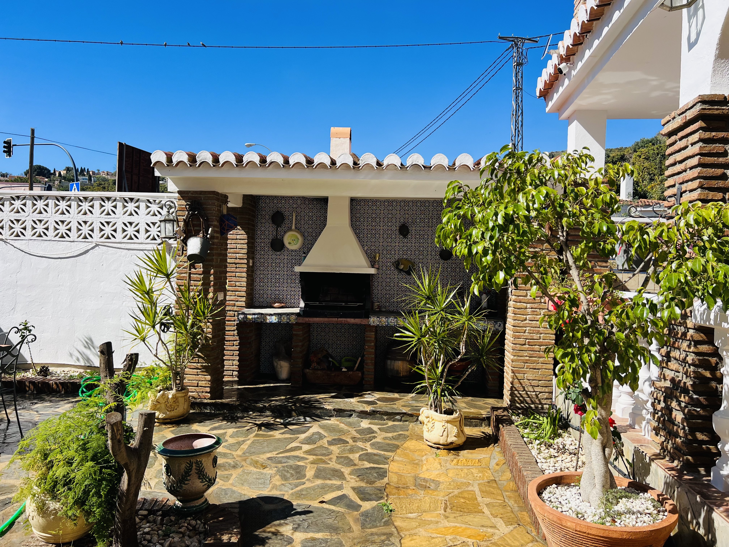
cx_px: 364
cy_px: 274
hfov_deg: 67.3
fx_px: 548
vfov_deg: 53.1
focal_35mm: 26
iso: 50
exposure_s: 1/3704
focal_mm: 5.7
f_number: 1.5
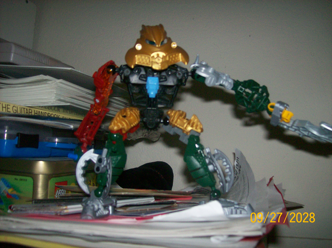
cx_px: 166
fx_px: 345
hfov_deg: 51.4
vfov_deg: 39.6
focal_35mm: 36
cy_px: 124
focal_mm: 6
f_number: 2.7
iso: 140
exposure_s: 1/64
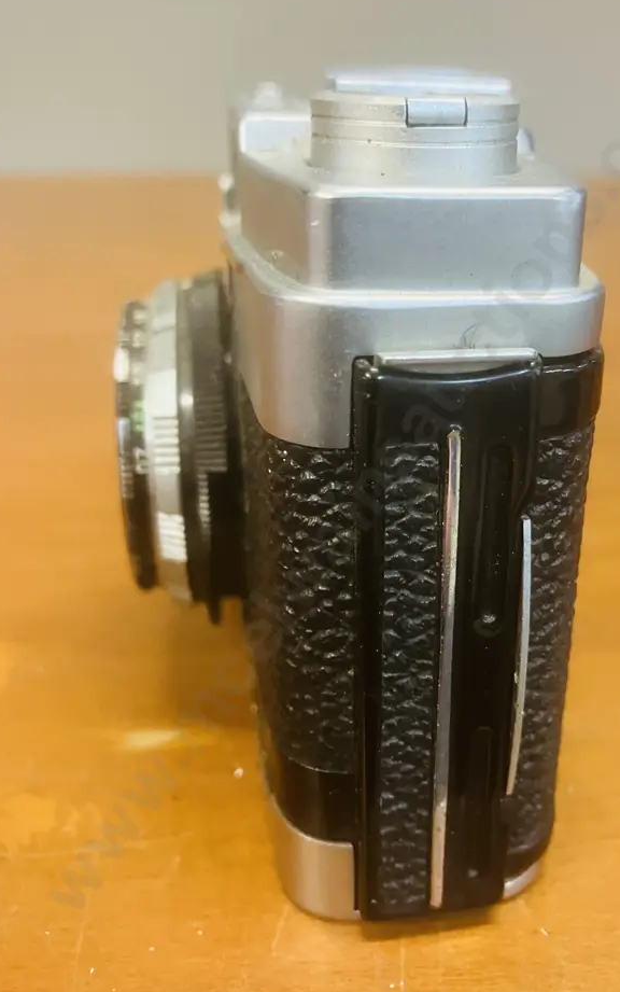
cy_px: 467
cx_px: 390
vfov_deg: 58.1
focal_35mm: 33
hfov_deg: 38.1
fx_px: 892
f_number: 1.8
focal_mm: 3.99
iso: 320
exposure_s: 1/50
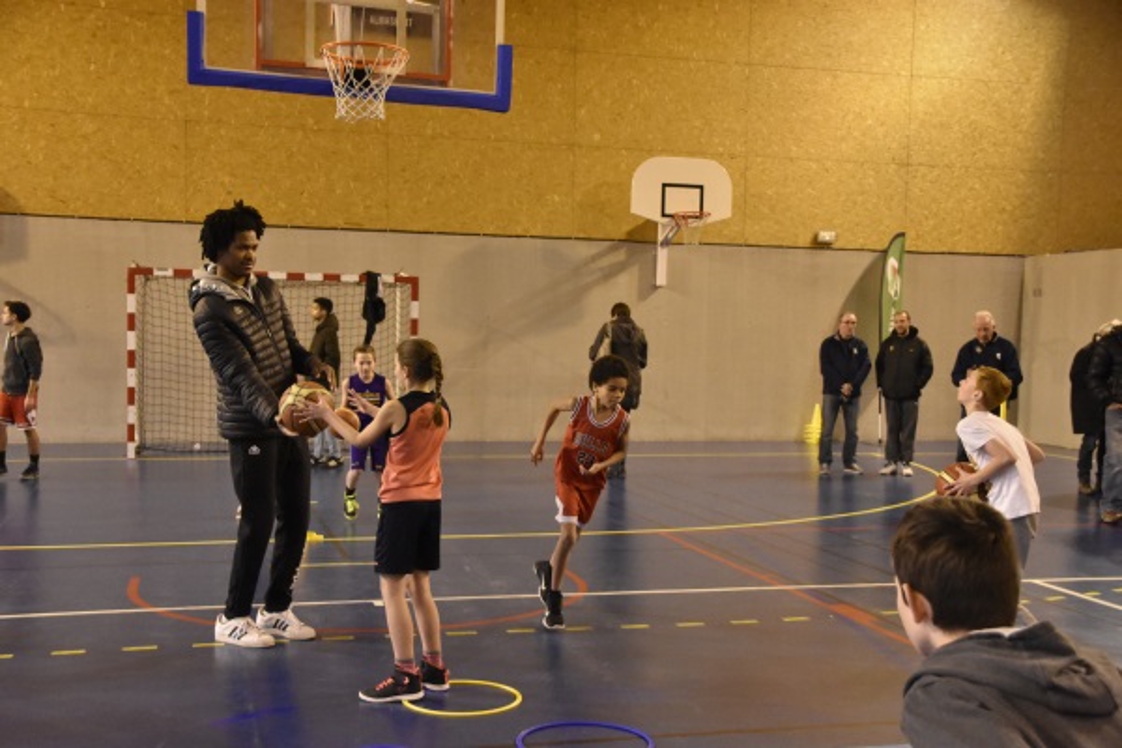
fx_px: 1262
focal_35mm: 40
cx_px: 561
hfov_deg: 47.9
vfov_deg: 33.0
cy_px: 374
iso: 5000
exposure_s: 1/640
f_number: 4
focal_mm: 27
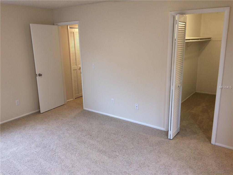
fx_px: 195
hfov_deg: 61.7
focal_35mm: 29
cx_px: 116
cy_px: 88
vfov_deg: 48.2
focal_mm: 4.15
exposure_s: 1/30
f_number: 2.2
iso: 64
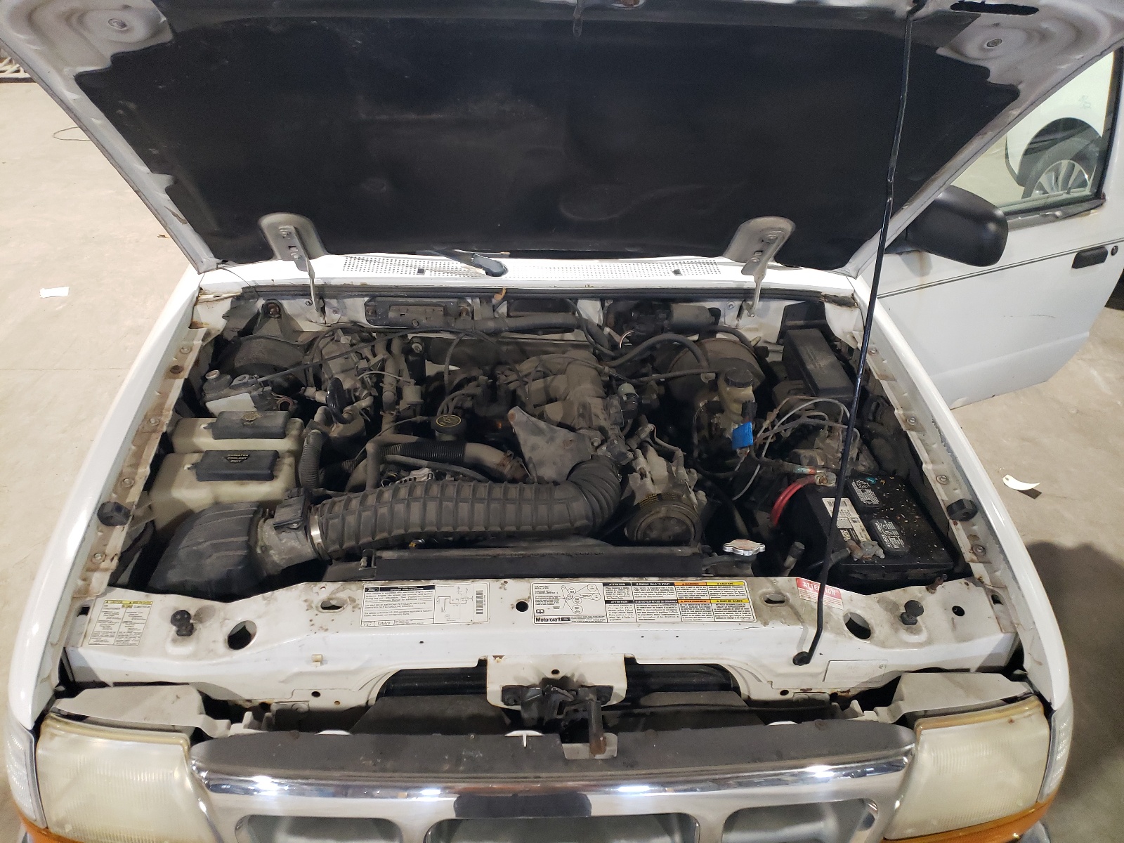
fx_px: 844
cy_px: 422
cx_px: 562
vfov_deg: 53.1
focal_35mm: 26
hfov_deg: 67.3
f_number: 1.5
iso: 305
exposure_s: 1/30
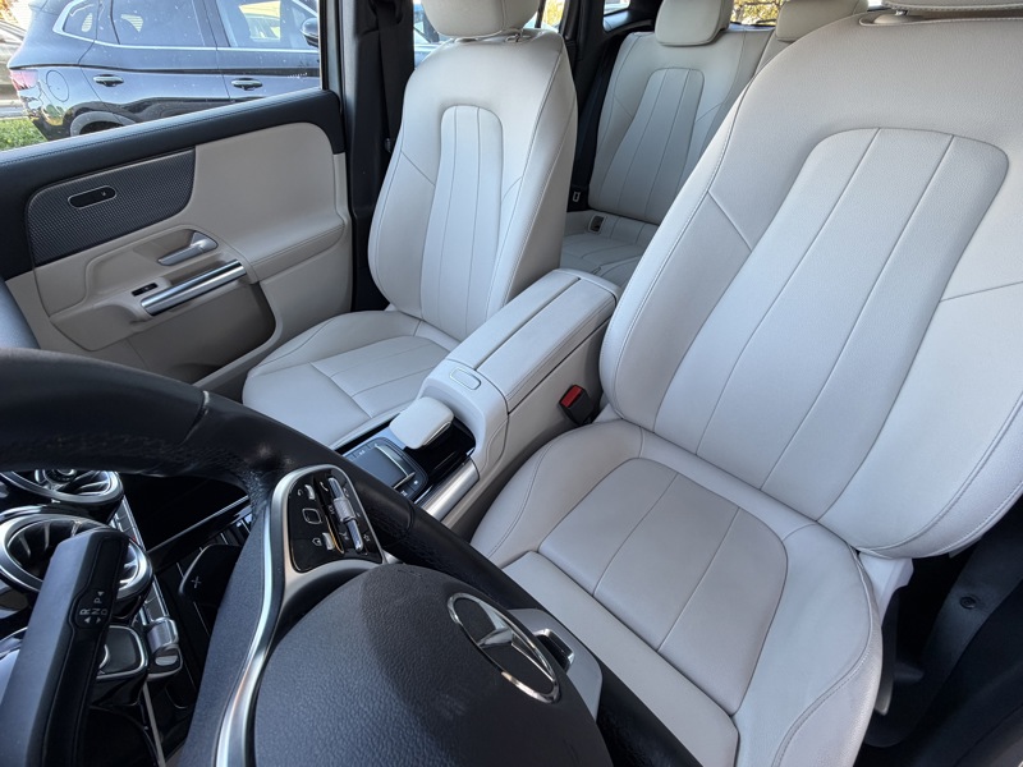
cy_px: 384
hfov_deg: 102.1
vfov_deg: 85.7
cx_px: 512
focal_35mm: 14
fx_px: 414
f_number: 2.2
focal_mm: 2.22
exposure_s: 1/121
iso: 160
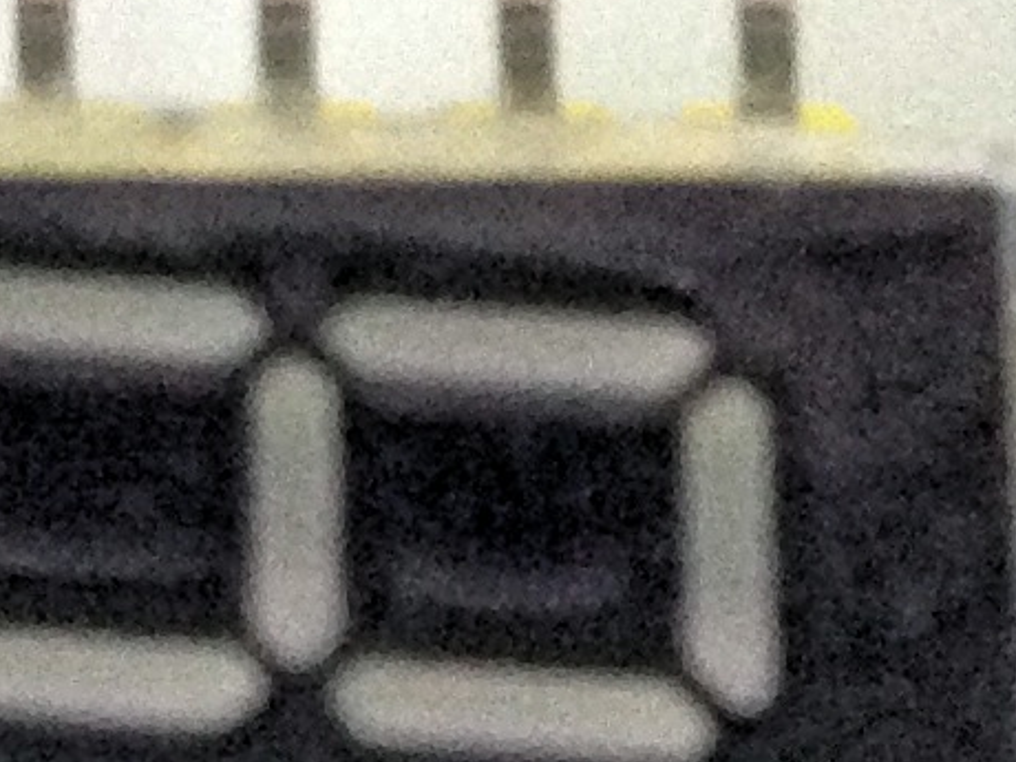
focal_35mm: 234
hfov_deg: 8.5
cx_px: 576
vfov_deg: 6.1
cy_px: 1858
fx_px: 6868
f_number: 2.4
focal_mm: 4.12
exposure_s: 1/20
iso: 320
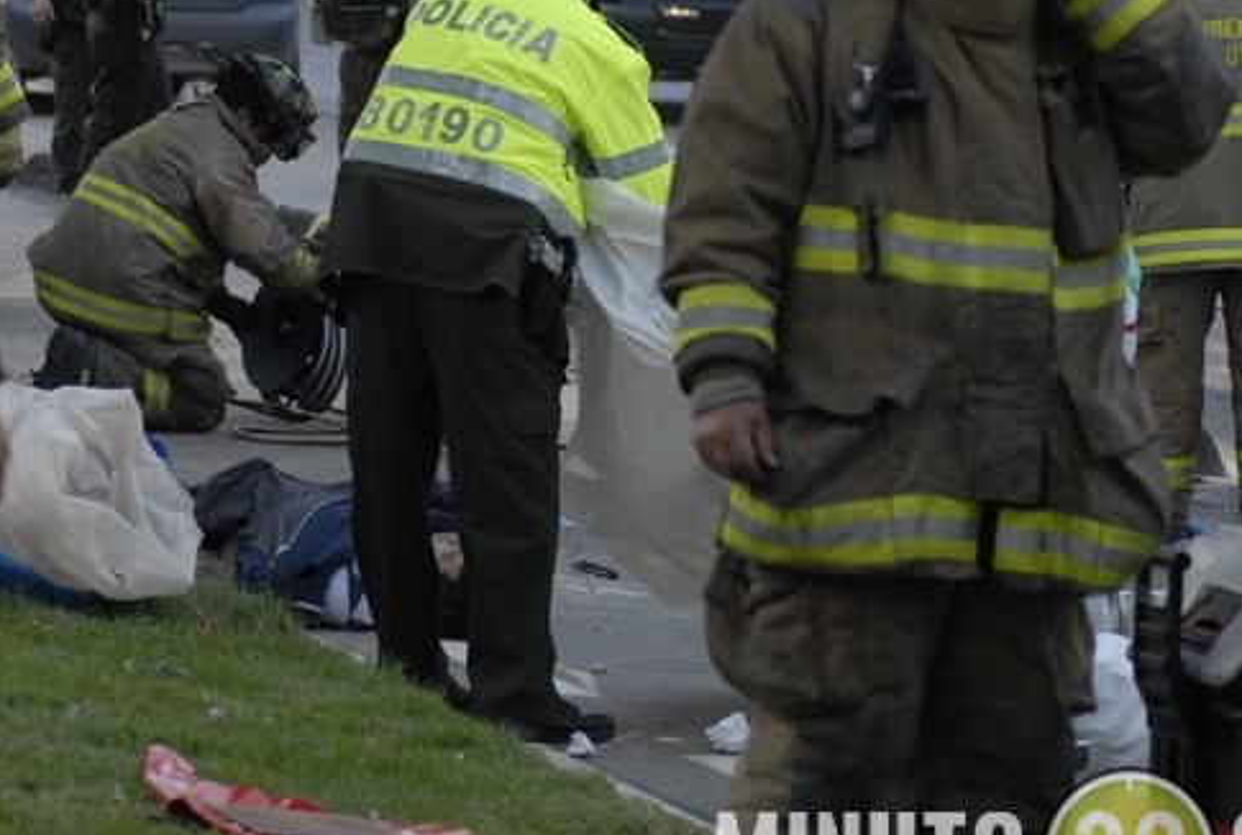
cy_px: 277
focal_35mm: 242
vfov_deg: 5.7
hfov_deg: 8.5
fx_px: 8370
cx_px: 410
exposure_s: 1/160
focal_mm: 90
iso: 800
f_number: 5
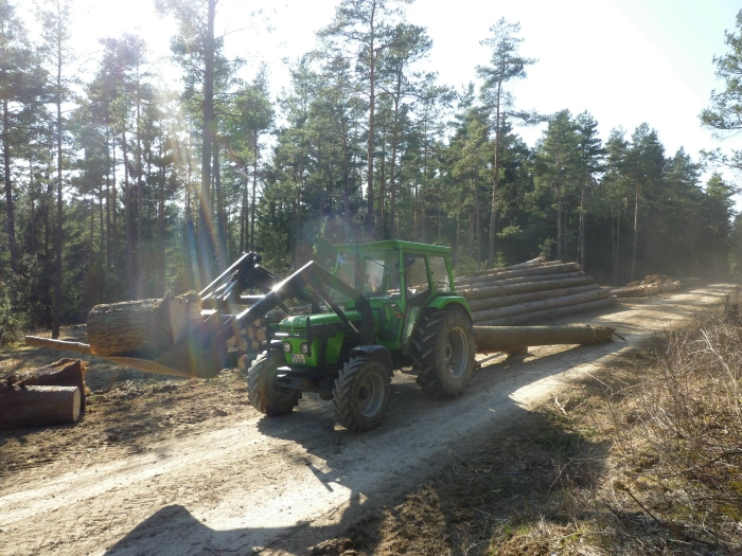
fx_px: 536
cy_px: 278
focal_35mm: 25
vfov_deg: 54.9
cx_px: 371
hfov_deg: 69.4
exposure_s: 1/160
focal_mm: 4.5
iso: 80
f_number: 4
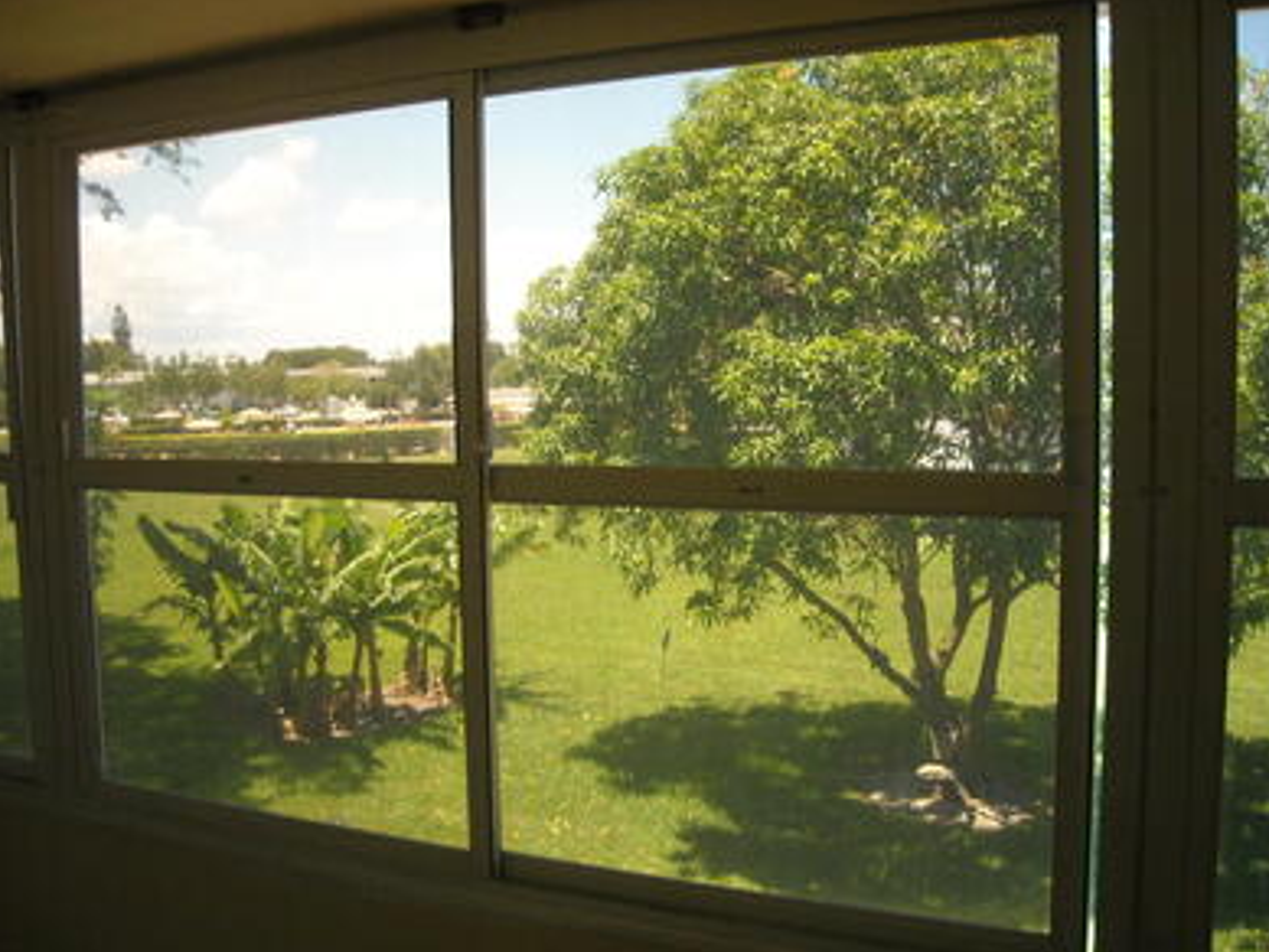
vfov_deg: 39.7
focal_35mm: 36
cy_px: 479
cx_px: 623
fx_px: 1320
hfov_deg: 51.3
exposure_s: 1/250
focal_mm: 5.7
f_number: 2.8
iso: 227
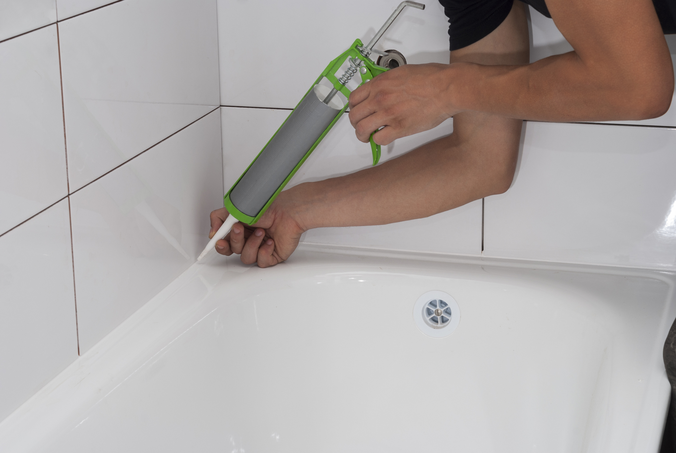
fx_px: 1410
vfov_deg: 18.2
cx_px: 338
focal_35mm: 75
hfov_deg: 27.0
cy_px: 226
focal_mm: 50
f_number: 10
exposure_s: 1/60
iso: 100
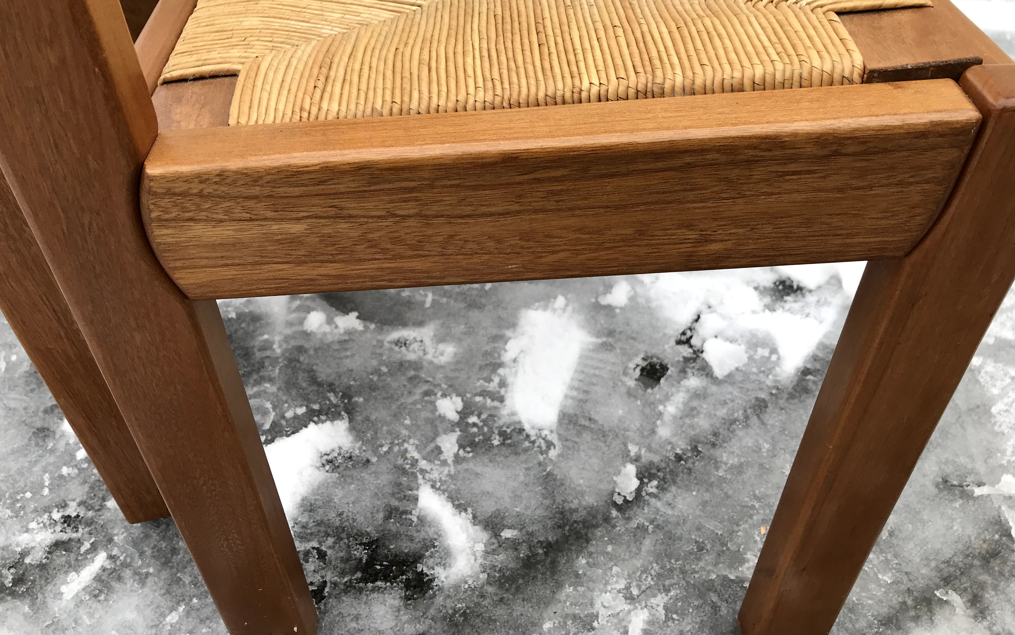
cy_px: 272
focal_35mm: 30
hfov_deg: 62.9
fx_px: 830
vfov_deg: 41.7
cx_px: 503
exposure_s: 1/174
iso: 20
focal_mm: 3.99
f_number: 1.8
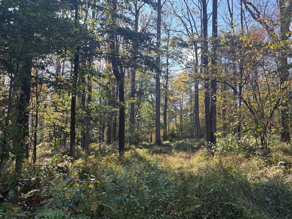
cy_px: 127
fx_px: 270
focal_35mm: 32
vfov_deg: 44.0
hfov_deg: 56.7
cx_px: 163
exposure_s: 1/472
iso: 64
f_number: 1.6
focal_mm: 5.96
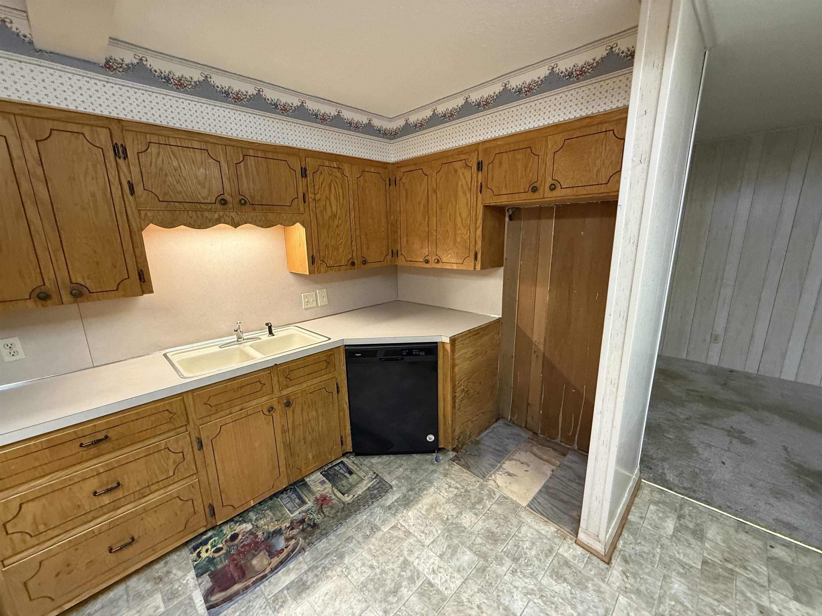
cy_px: 308
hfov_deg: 102.1
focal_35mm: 14
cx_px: 411
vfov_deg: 85.7
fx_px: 332
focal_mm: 2.22
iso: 500
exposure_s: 1/60
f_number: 2.2
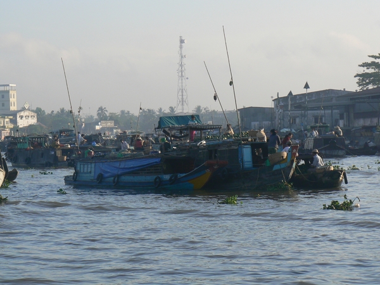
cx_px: 190
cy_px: 142
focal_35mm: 147
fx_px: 1614
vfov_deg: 10.1
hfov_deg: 13.4
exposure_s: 1/400
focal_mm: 24.6
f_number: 5.6
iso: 80
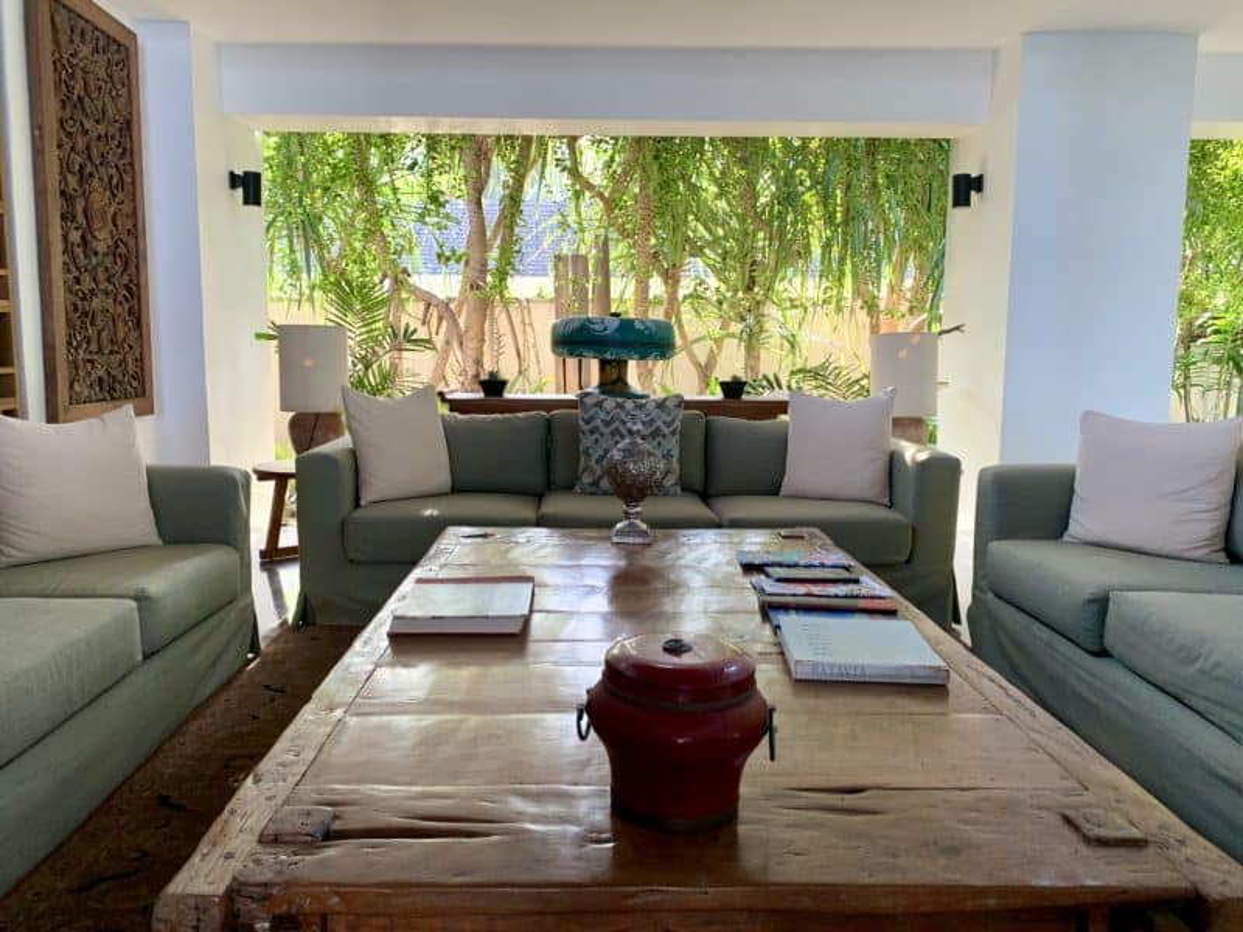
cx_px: 622
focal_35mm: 26
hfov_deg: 67.3
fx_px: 934
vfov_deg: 53.1
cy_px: 466
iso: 100
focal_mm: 4.25
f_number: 1.8
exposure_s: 1/101
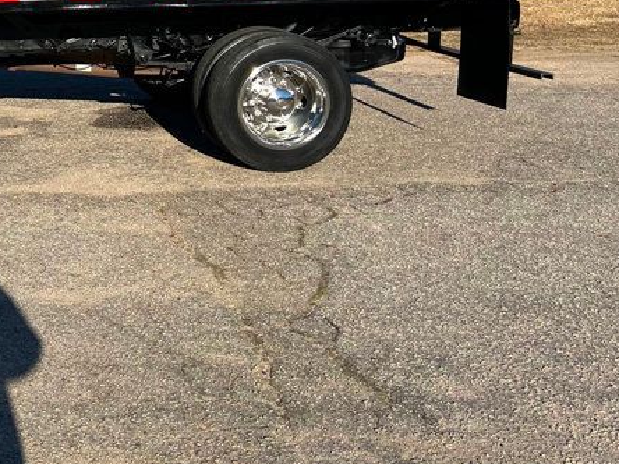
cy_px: 38
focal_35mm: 60
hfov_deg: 29.3
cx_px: -52
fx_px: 1073
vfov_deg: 23.7
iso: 50
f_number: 1.5
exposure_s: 1/3460
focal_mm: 5.7
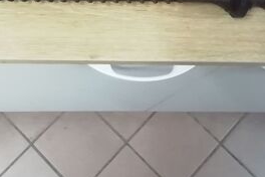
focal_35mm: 51
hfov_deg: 38.6
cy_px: 48
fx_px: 375
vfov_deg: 26.2
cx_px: 94
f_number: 2.4
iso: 500
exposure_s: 1/20
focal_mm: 2.25
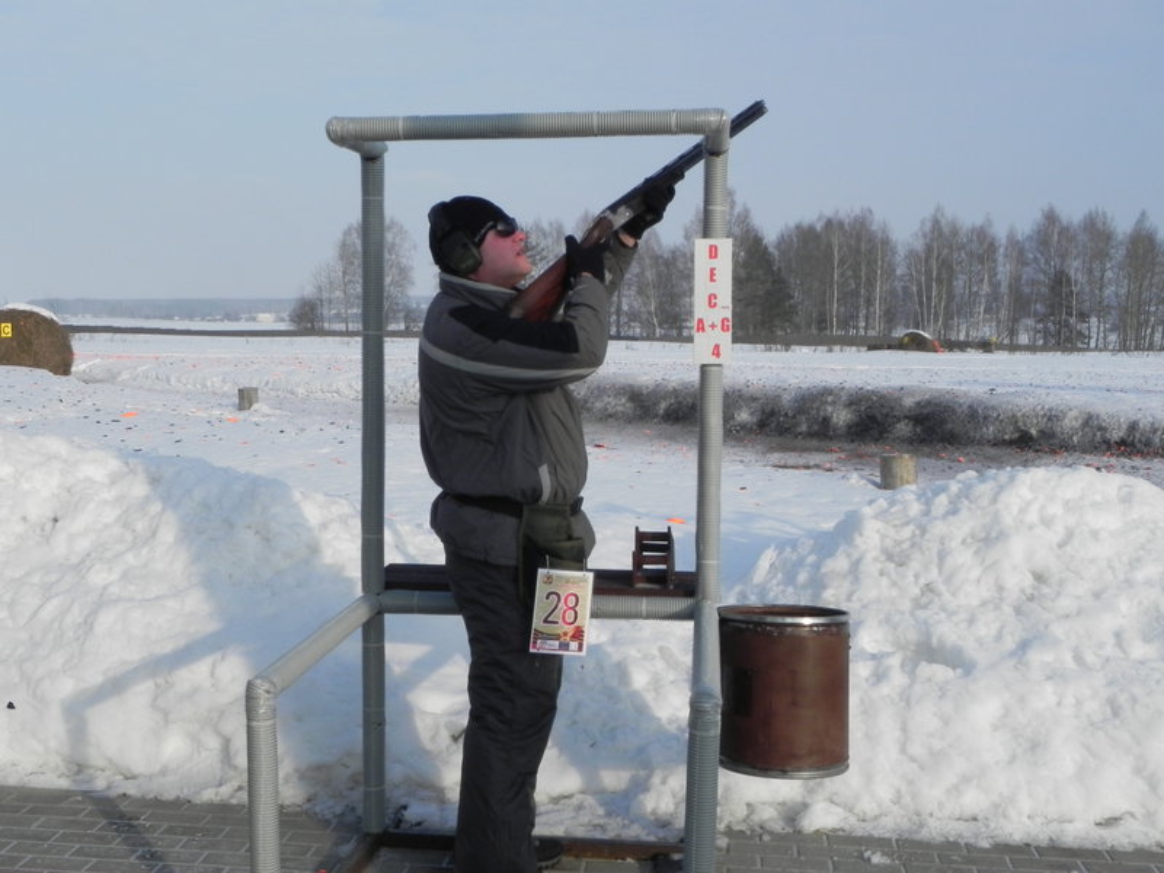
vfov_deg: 35.1
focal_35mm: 41
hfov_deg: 45.8
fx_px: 1379
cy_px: 436
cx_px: 582
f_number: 7.1
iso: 160
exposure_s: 1/433
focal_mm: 7.3
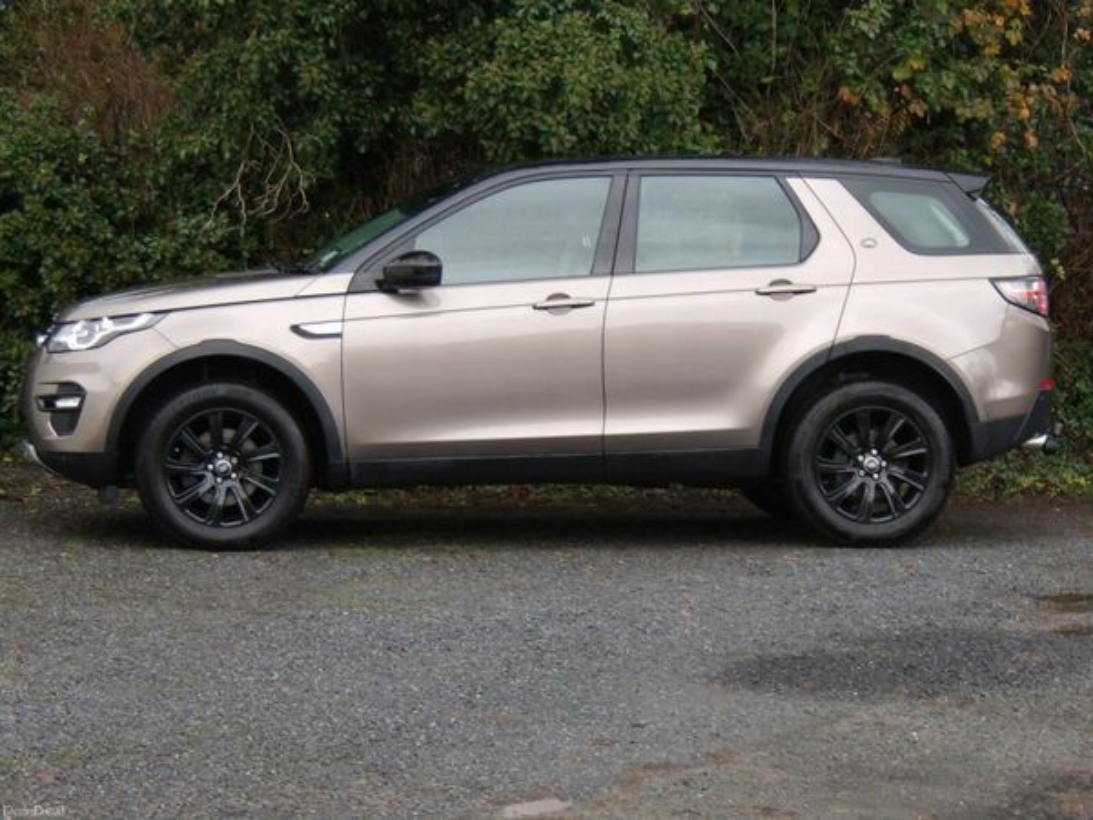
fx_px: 3410
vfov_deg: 13.7
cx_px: 546
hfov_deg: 18.2
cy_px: 410
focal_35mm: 108
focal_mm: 19.6
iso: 200
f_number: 6.6
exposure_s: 1/31
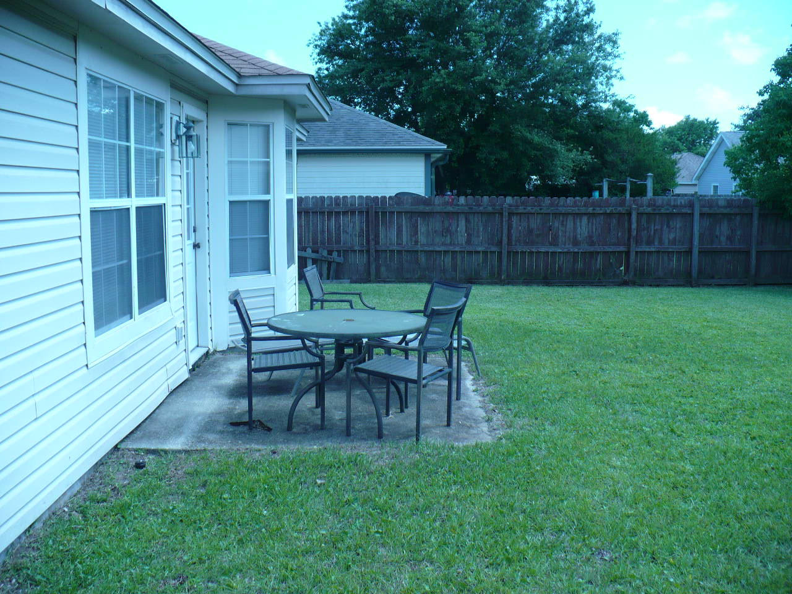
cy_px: 297
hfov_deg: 50.1
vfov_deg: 38.7
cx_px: 396
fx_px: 847
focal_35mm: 37
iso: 100
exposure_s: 1/500
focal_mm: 6.1
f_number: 2.8
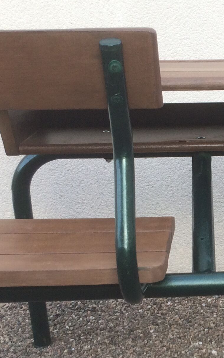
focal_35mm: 83
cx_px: 284
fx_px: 810
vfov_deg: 24.5
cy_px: 286
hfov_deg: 15.1
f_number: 2.2
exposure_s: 1/162
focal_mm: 4.15
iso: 32
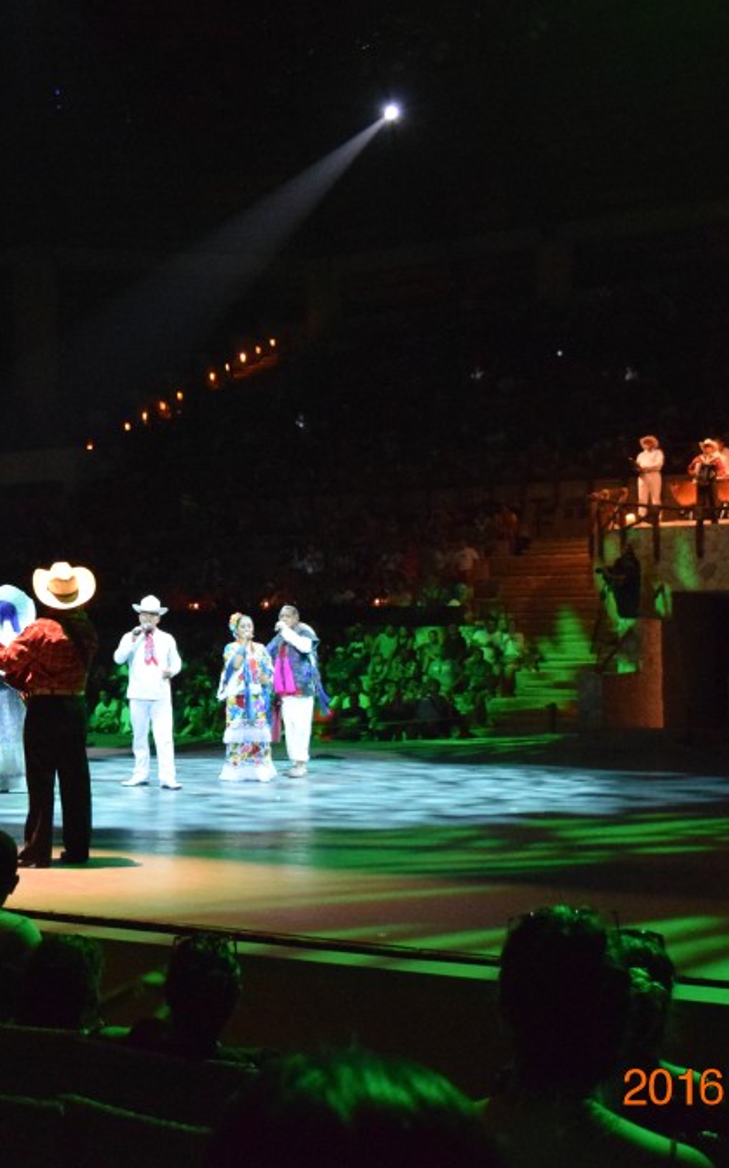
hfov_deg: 22.8
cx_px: 155
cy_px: 583
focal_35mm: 56
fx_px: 1781
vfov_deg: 36.3
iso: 6400
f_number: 4
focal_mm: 24
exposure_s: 1/50
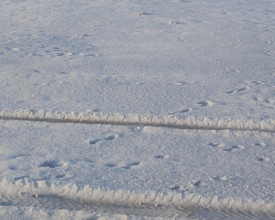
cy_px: -49
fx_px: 594
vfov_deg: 19.6
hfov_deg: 25.2
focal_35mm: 73
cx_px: 25
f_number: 1.8
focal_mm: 5.53
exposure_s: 1/2100
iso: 50
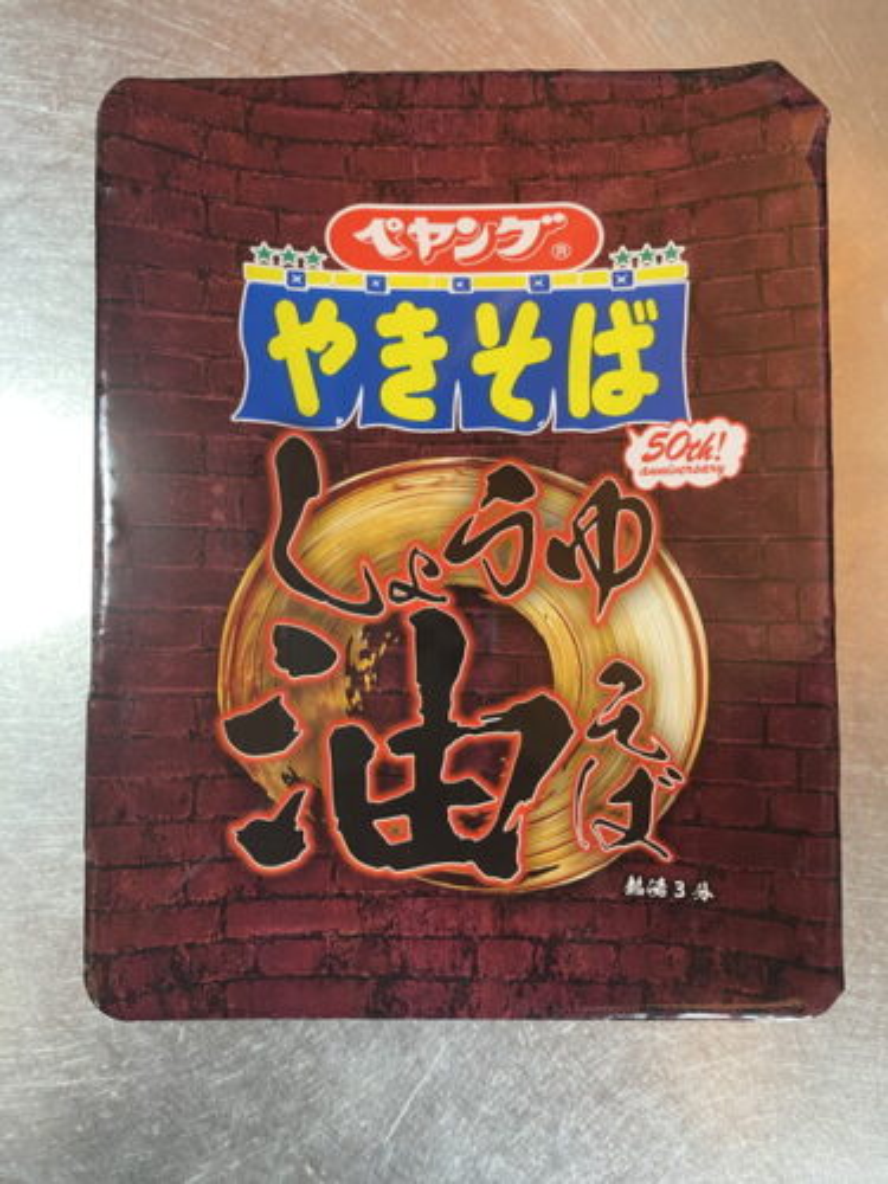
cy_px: 592
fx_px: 889
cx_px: 444
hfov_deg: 53.1
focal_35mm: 26
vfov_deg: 67.3
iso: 125
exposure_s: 1/50
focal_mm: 4.25
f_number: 1.8
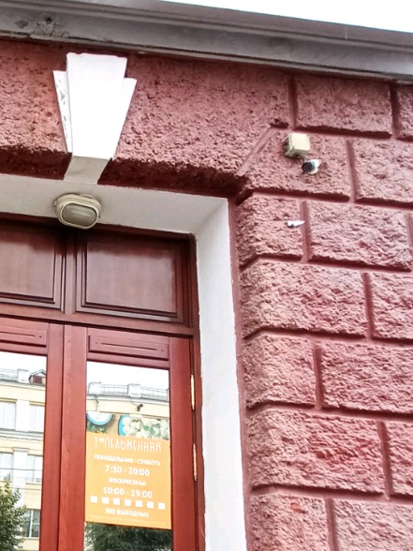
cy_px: 445
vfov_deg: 50.5
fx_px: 541
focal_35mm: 34
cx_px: -95
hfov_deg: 33.2
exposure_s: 1/101
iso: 128
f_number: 2.2
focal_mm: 1.65
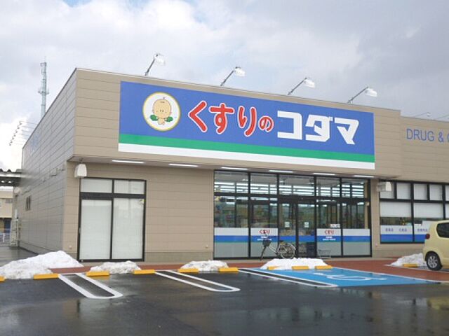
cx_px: 224
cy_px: 168
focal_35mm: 41
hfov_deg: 45.8
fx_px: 532
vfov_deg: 35.1
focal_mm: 7.3
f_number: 3.7
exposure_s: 1/640
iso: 100
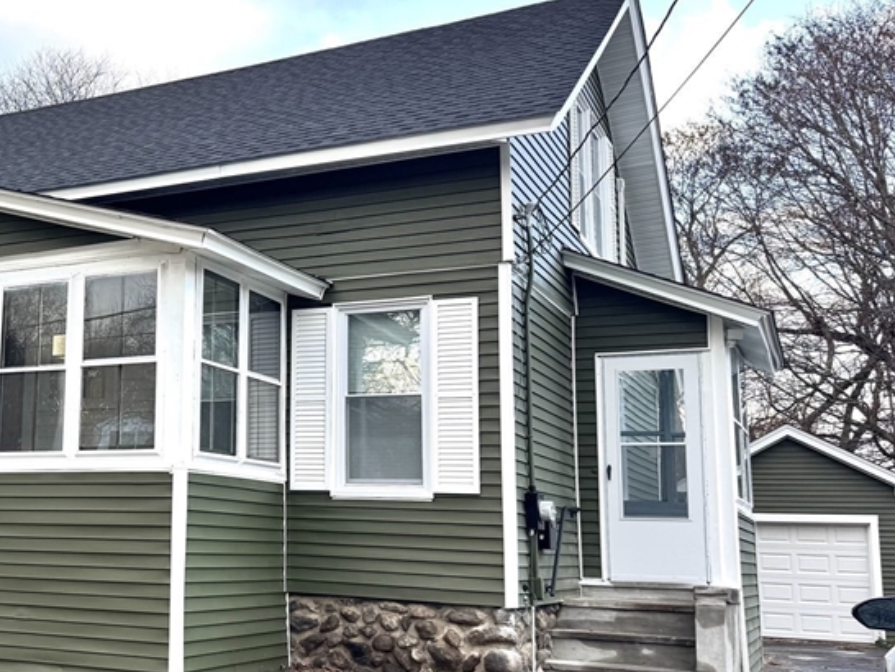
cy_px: 352
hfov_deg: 39.7
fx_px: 1164
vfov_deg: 32.2
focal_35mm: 45
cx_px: 133
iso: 64
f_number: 1.78
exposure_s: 1/267
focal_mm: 6.76
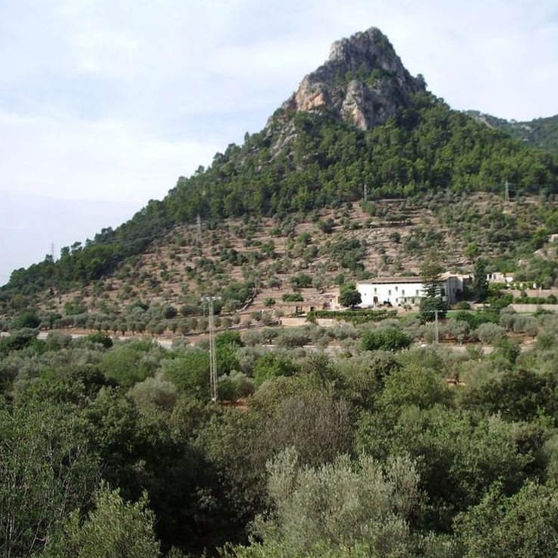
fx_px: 766
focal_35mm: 42
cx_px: 360
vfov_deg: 40.0
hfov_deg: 39.7
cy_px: 280
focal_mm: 5.8
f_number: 4.3
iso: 50
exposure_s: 1/320
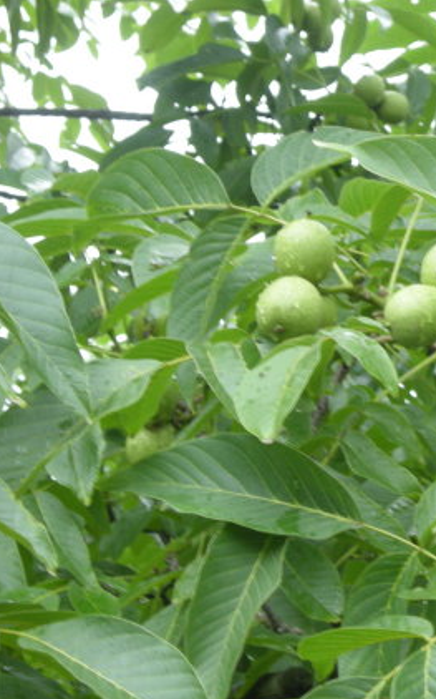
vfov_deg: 15.8
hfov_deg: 9.7
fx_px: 2510
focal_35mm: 132
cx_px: 565
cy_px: 416
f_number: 4.3
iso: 174
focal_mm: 16.3
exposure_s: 1/50
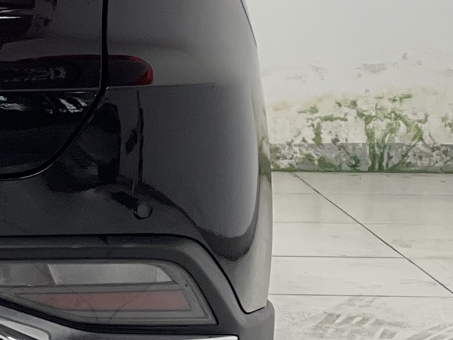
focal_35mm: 277
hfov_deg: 7.0
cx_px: -336
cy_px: -60
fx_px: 3625
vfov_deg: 5.3
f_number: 2.2
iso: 100
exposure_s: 1/100
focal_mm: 7.5
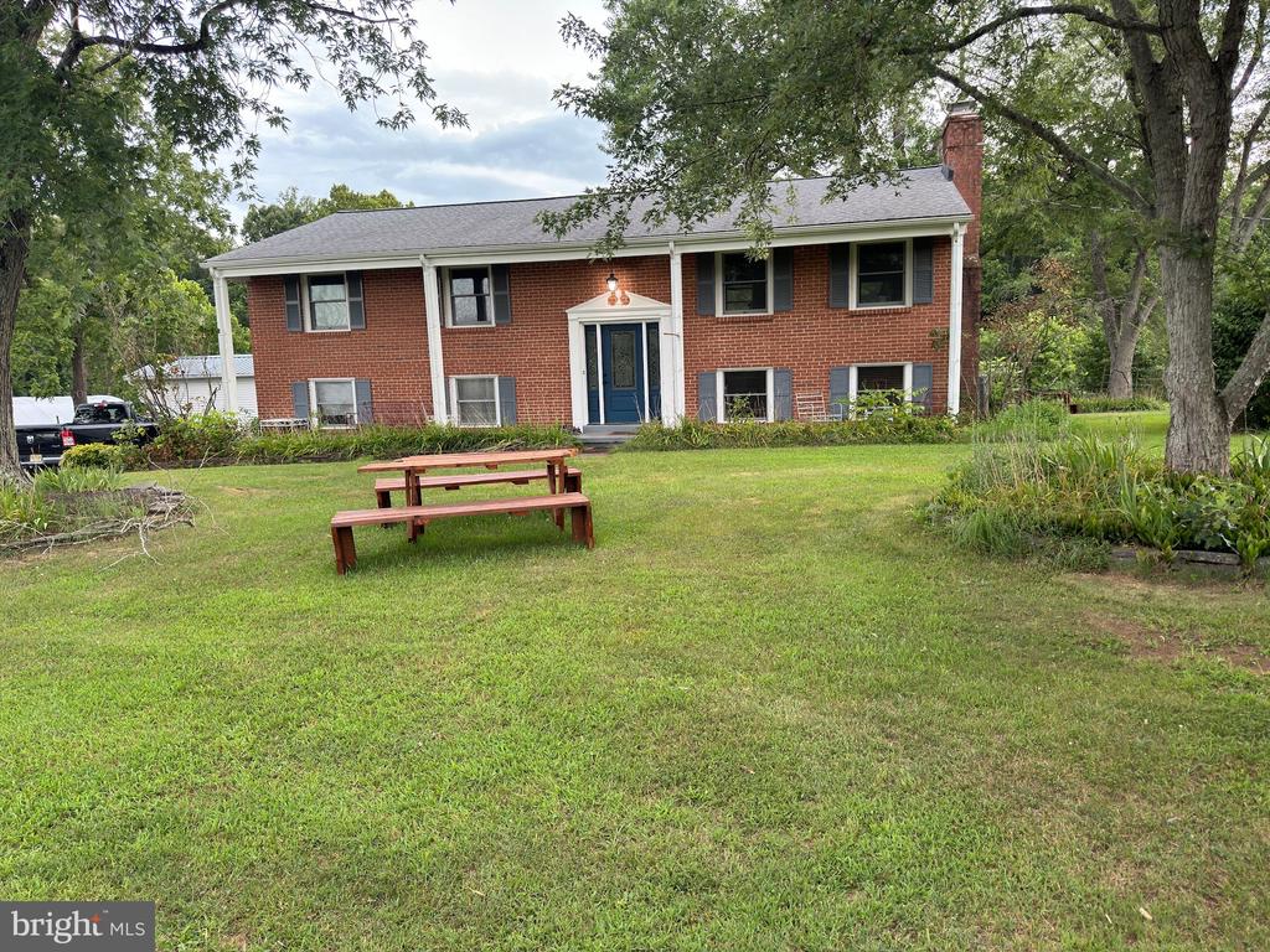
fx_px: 881
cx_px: 635
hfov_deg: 71.6
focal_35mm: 24
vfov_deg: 56.8
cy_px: 476
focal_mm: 6.76
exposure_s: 1/67
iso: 125
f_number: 1.78
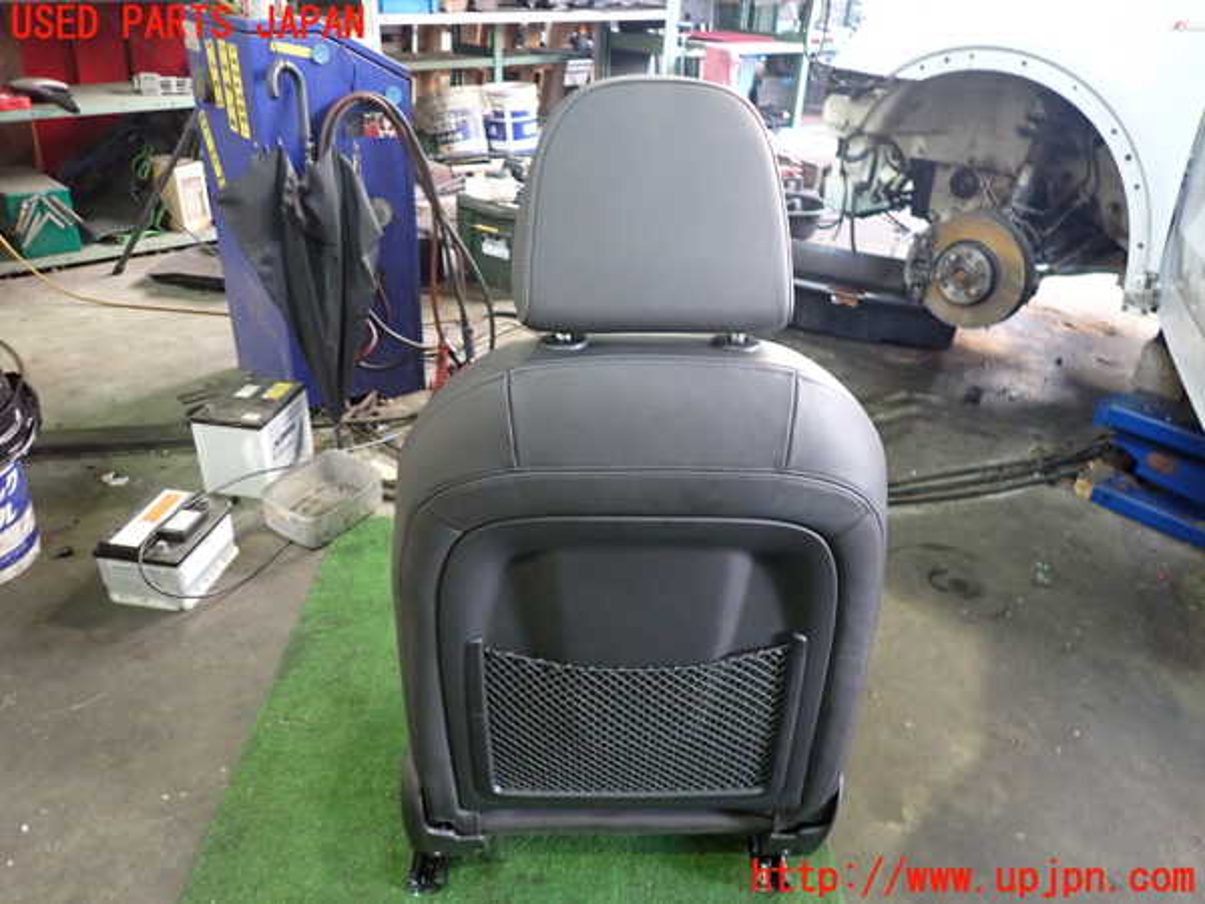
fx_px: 870
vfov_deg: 54.9
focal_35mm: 25
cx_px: 602
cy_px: 452
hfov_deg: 69.4
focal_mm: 4.5
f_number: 2
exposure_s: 1/30
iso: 640
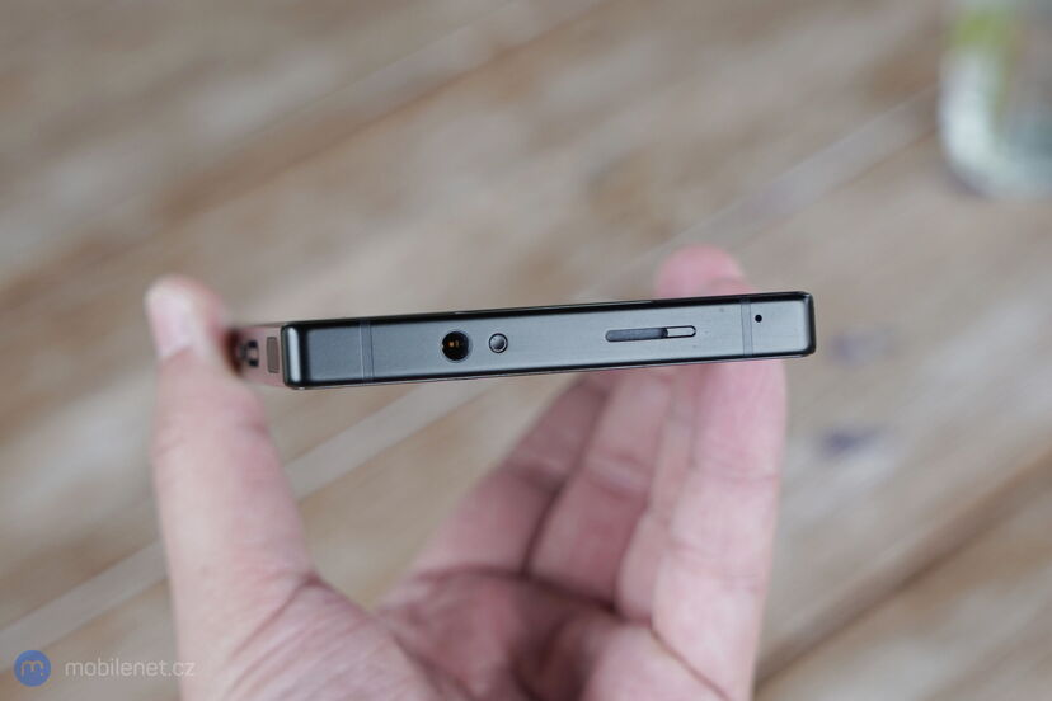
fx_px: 1403
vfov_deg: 28.1
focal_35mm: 48
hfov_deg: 41.1
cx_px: 526
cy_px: 350
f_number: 5
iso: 250
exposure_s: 1/160
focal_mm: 48
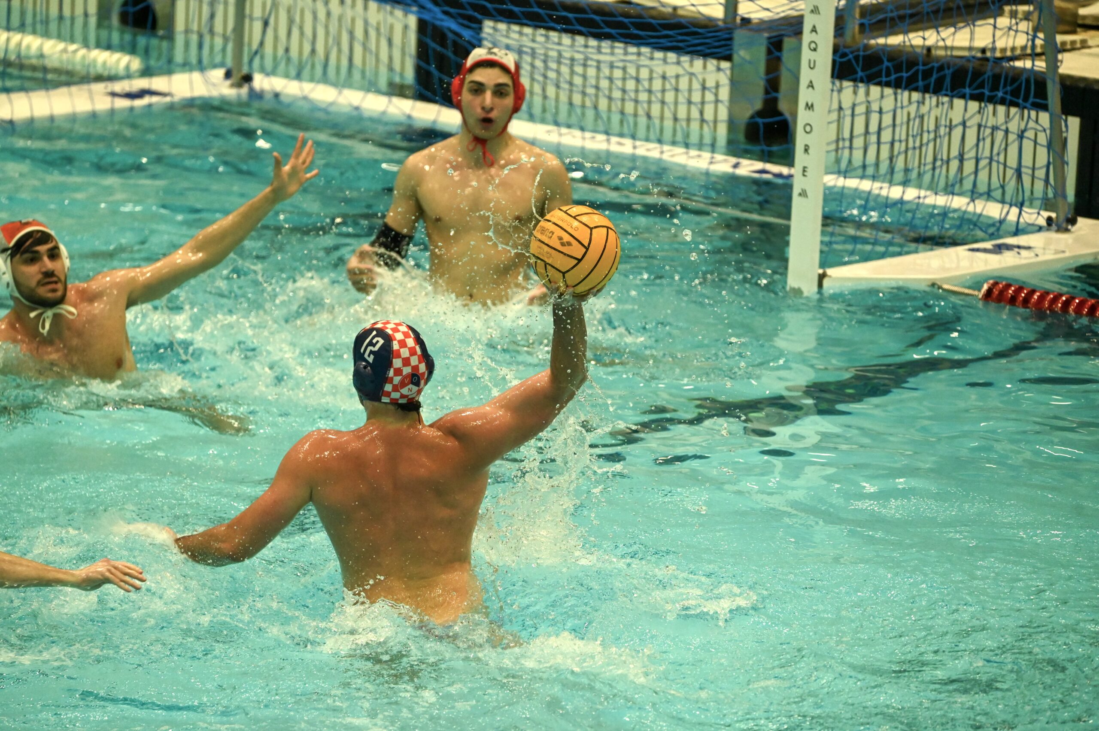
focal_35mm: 370
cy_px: 366
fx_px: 11287
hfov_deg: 5.6
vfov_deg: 3.7
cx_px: 550
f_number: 6
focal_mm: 370
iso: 8000
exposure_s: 1/1000
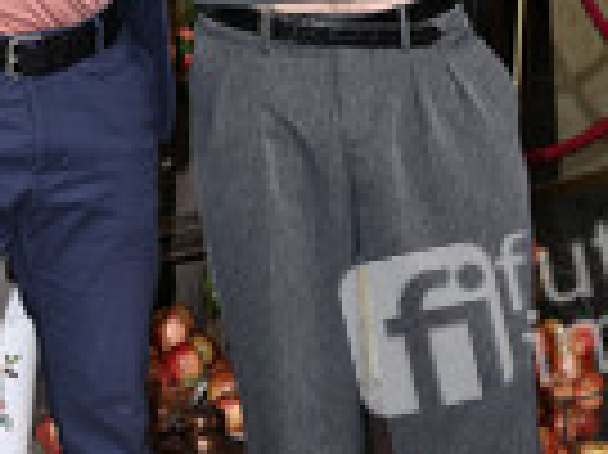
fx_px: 2194
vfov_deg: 11.8
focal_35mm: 125
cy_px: 85
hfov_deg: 15.7
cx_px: 162
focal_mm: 44
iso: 640
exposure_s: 1/250
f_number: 5
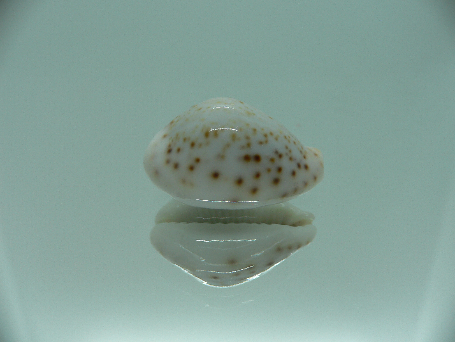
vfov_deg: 40.7
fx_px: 460
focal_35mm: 35
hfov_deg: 52.6
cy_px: 171
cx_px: 228
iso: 80
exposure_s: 1/80
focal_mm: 4.6
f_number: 2.8
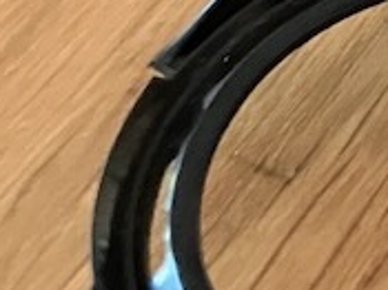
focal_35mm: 192
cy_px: -9
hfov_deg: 8.1
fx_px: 2151
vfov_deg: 7.7
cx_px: 1317
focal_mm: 3.99
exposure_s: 1/23
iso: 640
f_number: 1.8
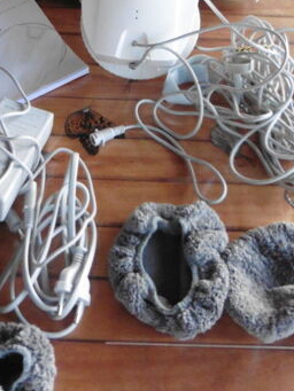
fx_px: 509
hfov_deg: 32.2
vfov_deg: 40.9
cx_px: 138
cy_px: 99
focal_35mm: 45
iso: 800
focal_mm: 4.3
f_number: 3.3
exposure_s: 1/100
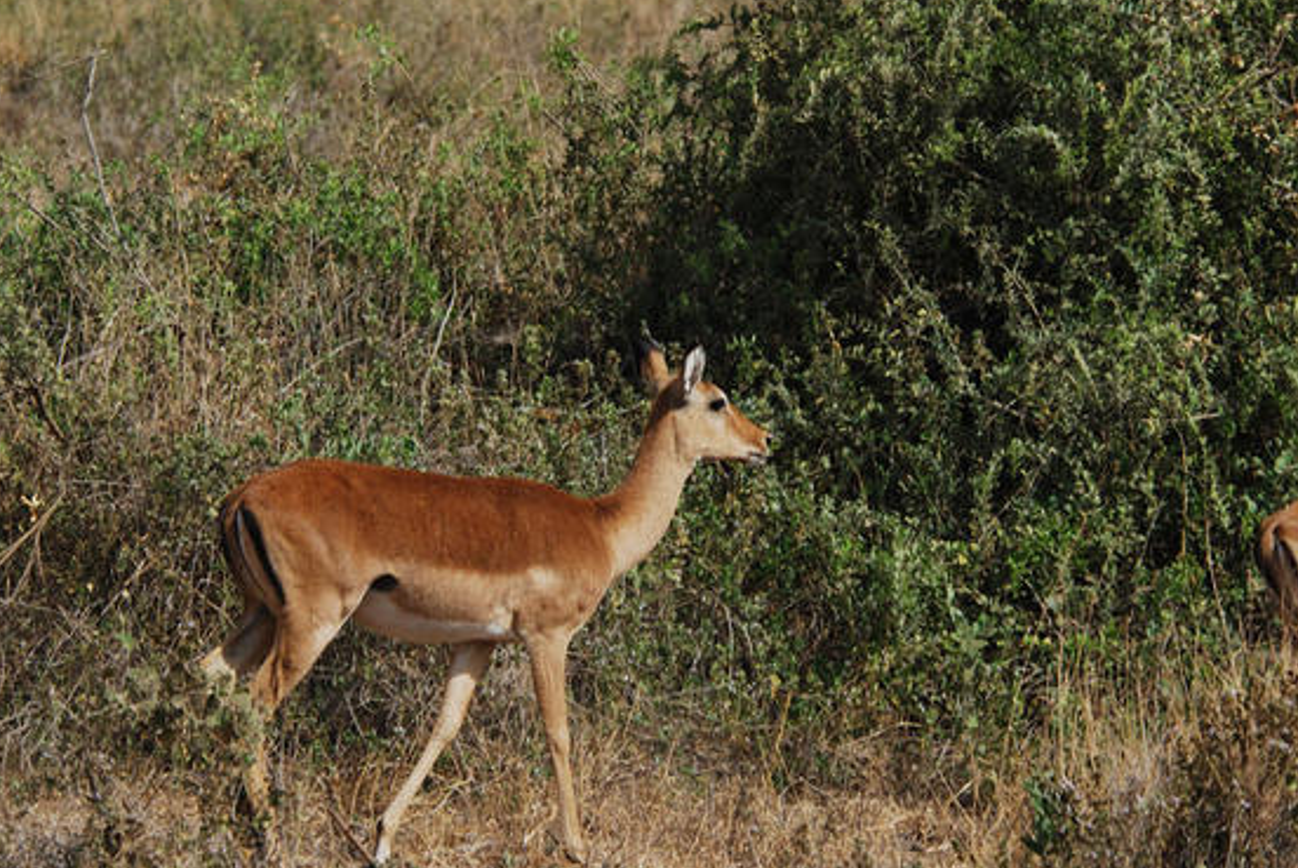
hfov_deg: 8.0
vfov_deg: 5.4
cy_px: 423
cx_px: 691
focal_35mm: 257
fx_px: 9260
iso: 100
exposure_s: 1/320
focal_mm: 135
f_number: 7.1
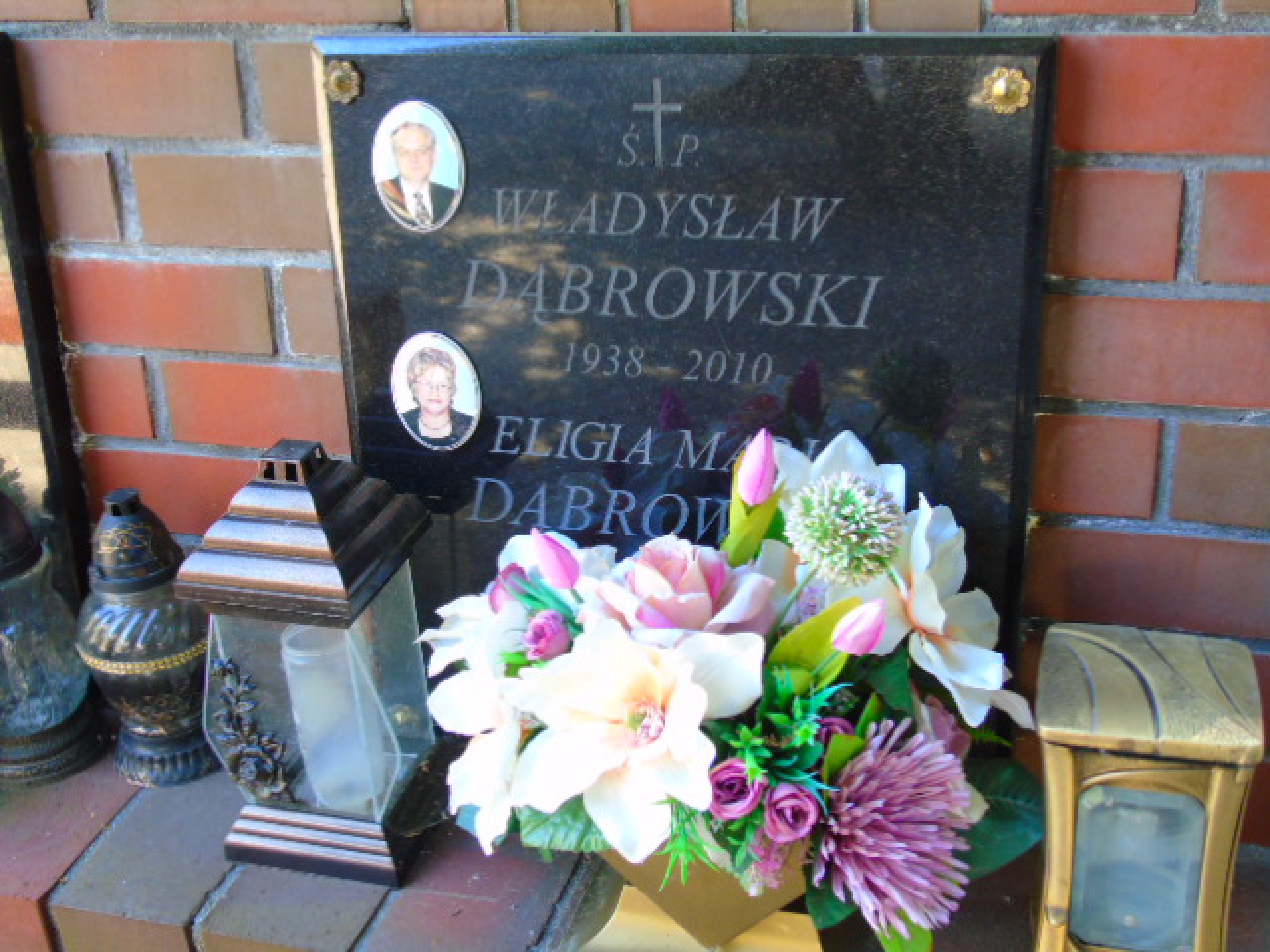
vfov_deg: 36.0
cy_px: 476
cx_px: 635
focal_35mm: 40
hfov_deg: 46.8
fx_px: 1468
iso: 250
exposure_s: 1/30
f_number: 3.9
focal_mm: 7.1
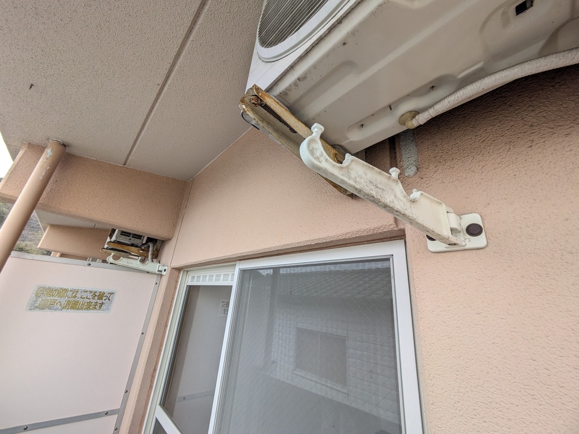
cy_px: 217
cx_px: 290
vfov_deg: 85.7
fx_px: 234
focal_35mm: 14
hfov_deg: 102.1
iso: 49
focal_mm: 1.83
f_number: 2.2
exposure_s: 1/380
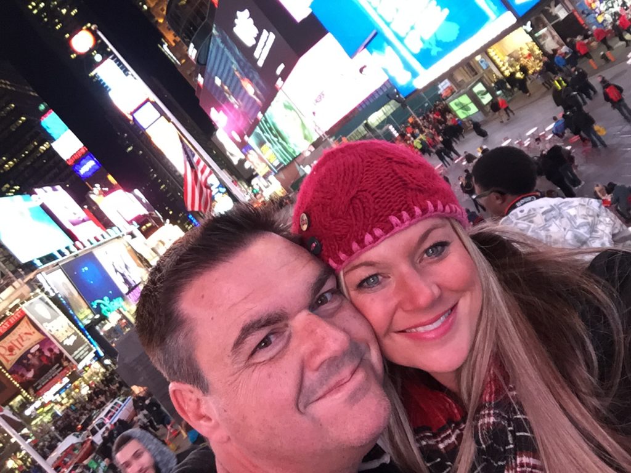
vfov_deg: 45.4
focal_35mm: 31
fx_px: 565
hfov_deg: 58.4
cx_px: 316
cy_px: 236
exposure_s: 1/30
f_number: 2.2
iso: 125
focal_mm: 2.65
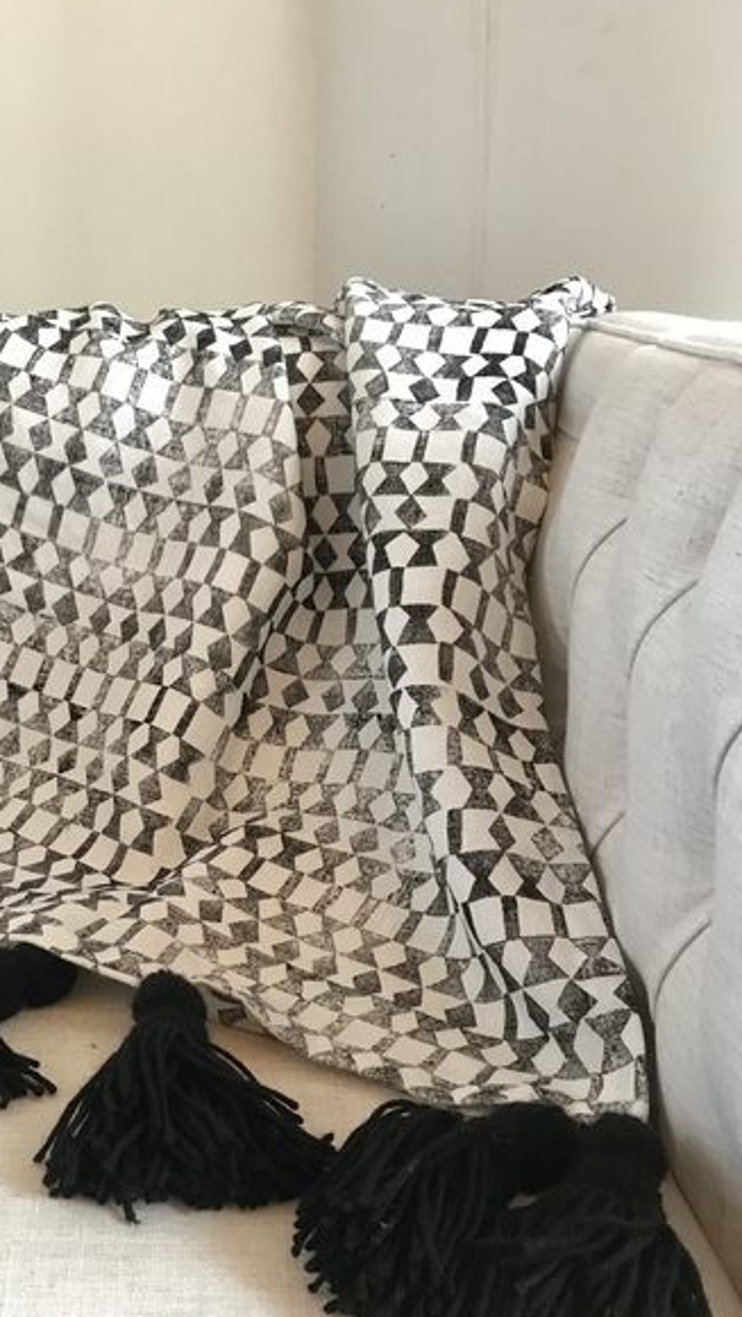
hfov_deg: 27.6
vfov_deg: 48.0
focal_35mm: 42
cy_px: 807
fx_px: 1468
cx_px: 120
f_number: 1.8
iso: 50
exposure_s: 1/15
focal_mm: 3.99
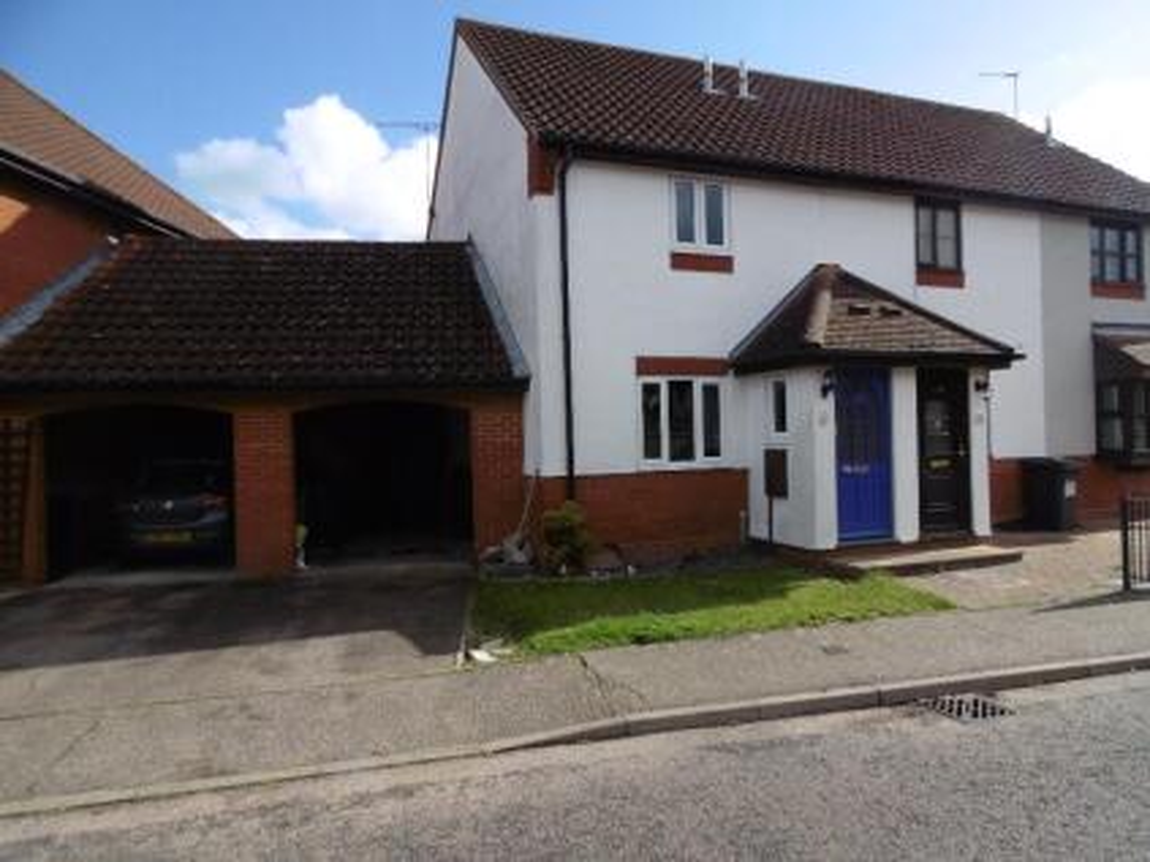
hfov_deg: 76.4
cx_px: 575
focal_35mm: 22
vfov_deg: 61.1
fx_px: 731
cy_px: 431
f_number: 3
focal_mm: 4
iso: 100
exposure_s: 1/1250
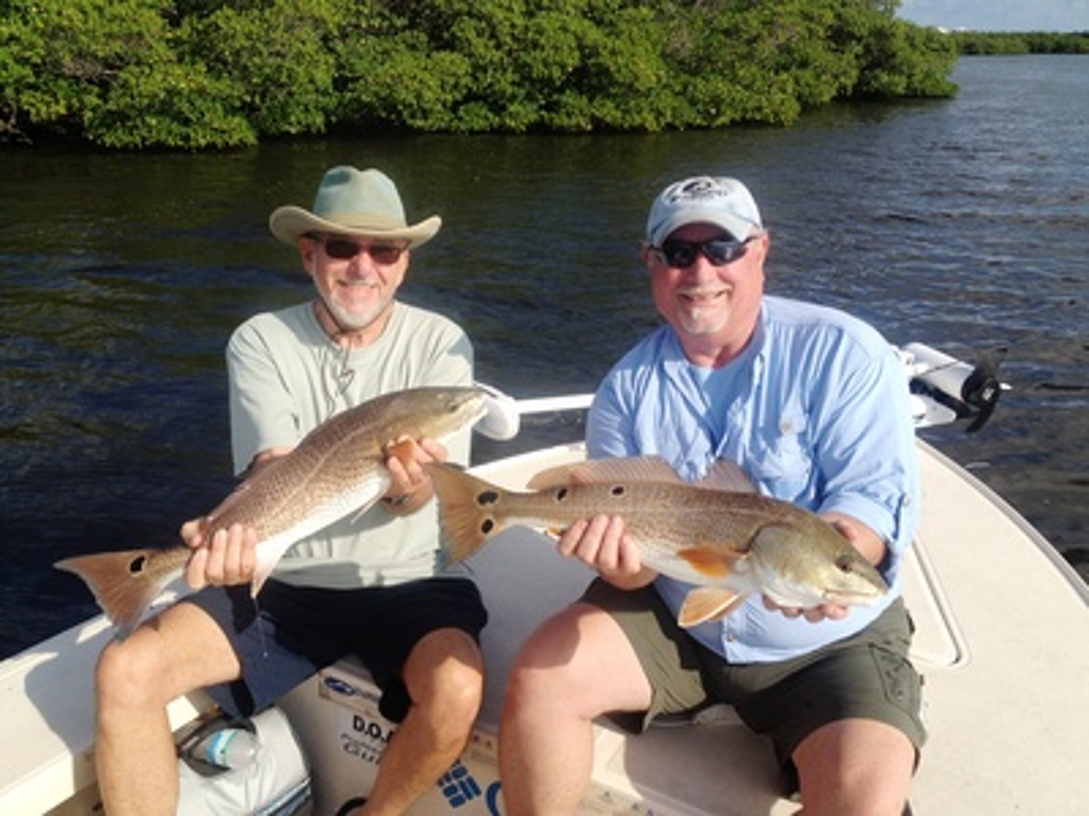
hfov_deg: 52.6
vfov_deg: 40.7
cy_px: 408
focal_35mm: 35
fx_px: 1101
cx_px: 544
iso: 50
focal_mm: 4.28
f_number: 2.4
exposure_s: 1/2045
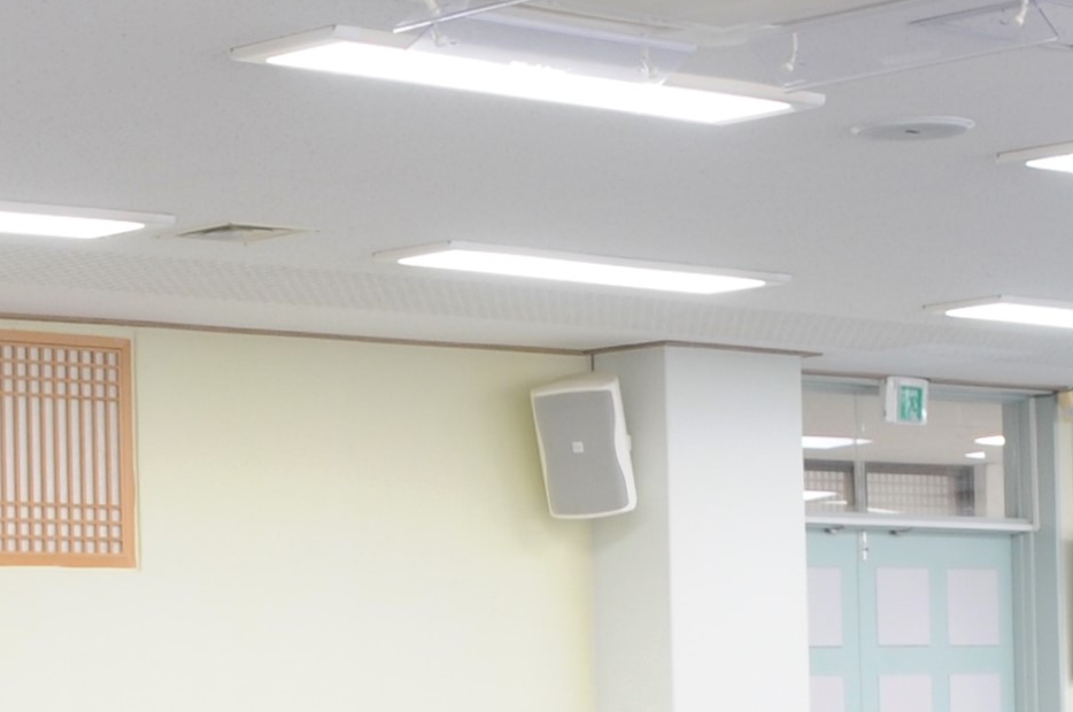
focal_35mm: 124
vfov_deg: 10.9
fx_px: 3691
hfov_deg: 16.5
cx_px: 275
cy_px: 668
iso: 200
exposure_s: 1/20
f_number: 3.5
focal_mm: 18
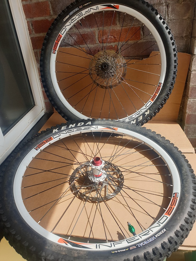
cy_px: 130
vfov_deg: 67.3
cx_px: 98
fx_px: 196
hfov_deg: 53.1
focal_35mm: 26
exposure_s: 1/538
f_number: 2.4
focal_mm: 4.3
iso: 50
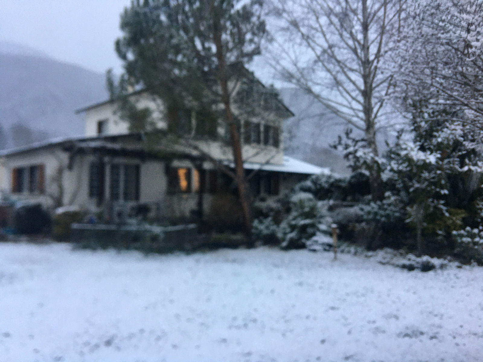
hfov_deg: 61.7
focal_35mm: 29
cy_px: 181
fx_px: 405
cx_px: 242
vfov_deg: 48.2
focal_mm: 4.15
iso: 50
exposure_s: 1/17
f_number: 2.2
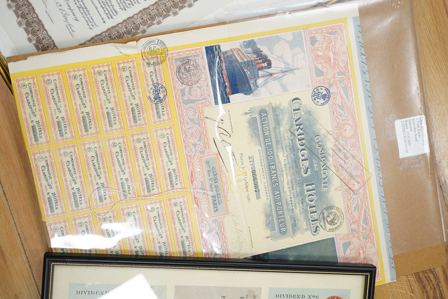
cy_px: 150
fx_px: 560
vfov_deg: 29.9
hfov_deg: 43.6
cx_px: 224
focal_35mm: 45
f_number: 3.5
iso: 1250
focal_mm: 30
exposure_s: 1/125
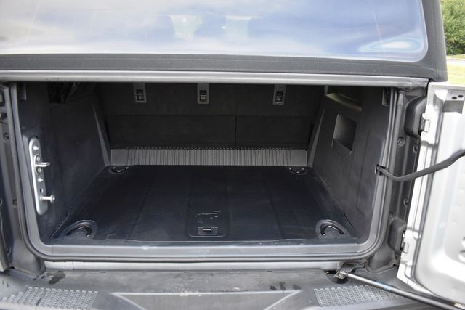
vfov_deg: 48.0
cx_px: 232
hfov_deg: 67.4
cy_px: 155
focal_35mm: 27
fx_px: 349
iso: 800
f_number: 3.5
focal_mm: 18
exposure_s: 1/250
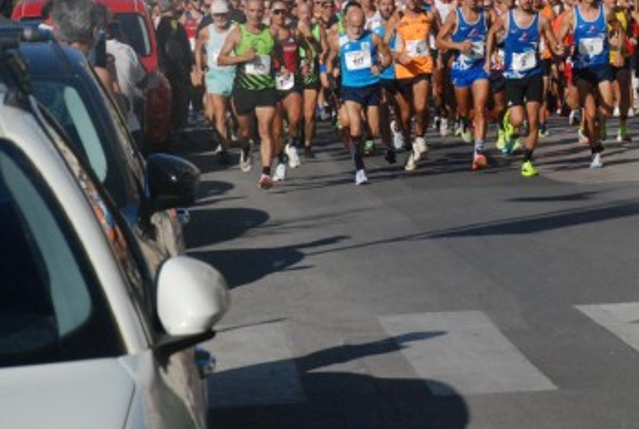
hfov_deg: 9.9
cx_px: 524
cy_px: 65
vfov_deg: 6.7
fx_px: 3664
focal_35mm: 206
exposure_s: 1/2000
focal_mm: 80
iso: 1000
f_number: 9
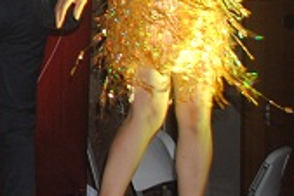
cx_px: -313
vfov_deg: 8.3
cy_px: -150
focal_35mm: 160
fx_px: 1308
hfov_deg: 11.4
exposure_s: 1/60
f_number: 3.5
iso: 200
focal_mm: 18
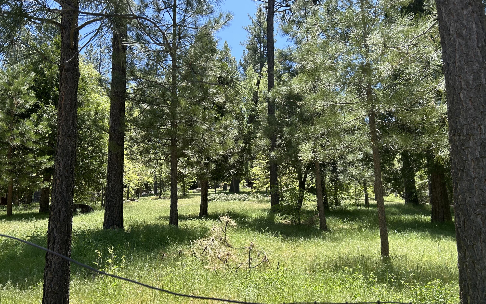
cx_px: 241
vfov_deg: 44.4
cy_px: 177
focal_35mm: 28
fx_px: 371
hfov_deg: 66.5
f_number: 1.5
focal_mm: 5.7
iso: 50
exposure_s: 1/949
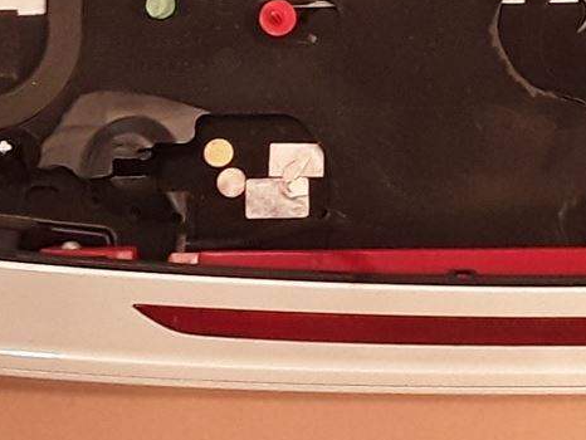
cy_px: 127
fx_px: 2083
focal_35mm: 123
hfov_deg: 15.6
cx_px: 635
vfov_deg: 12.0
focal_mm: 2.91
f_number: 1.9
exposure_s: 1/50
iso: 100
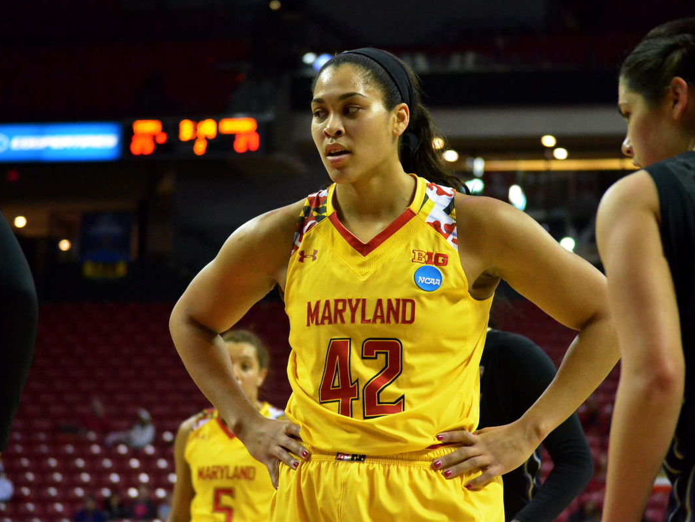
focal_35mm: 141
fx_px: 2831
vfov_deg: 10.5
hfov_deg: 14.0
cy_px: 262
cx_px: 356
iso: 6400
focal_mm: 86
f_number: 4.2
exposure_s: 1/320
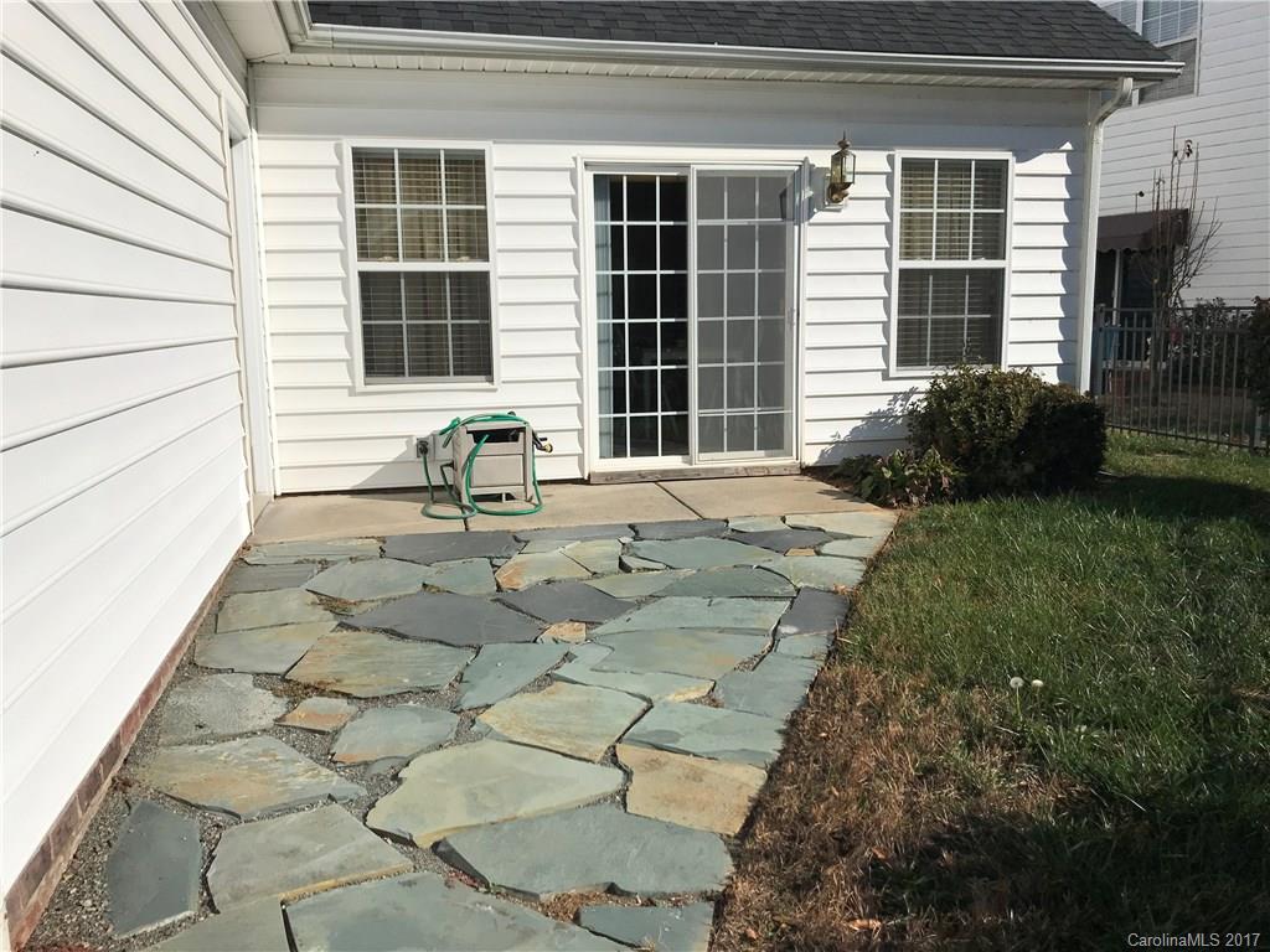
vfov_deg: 49.7
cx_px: 635
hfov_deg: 63.4
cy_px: 476
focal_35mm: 28
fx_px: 1027
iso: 25
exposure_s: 1/8000
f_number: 1.8
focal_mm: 3.99
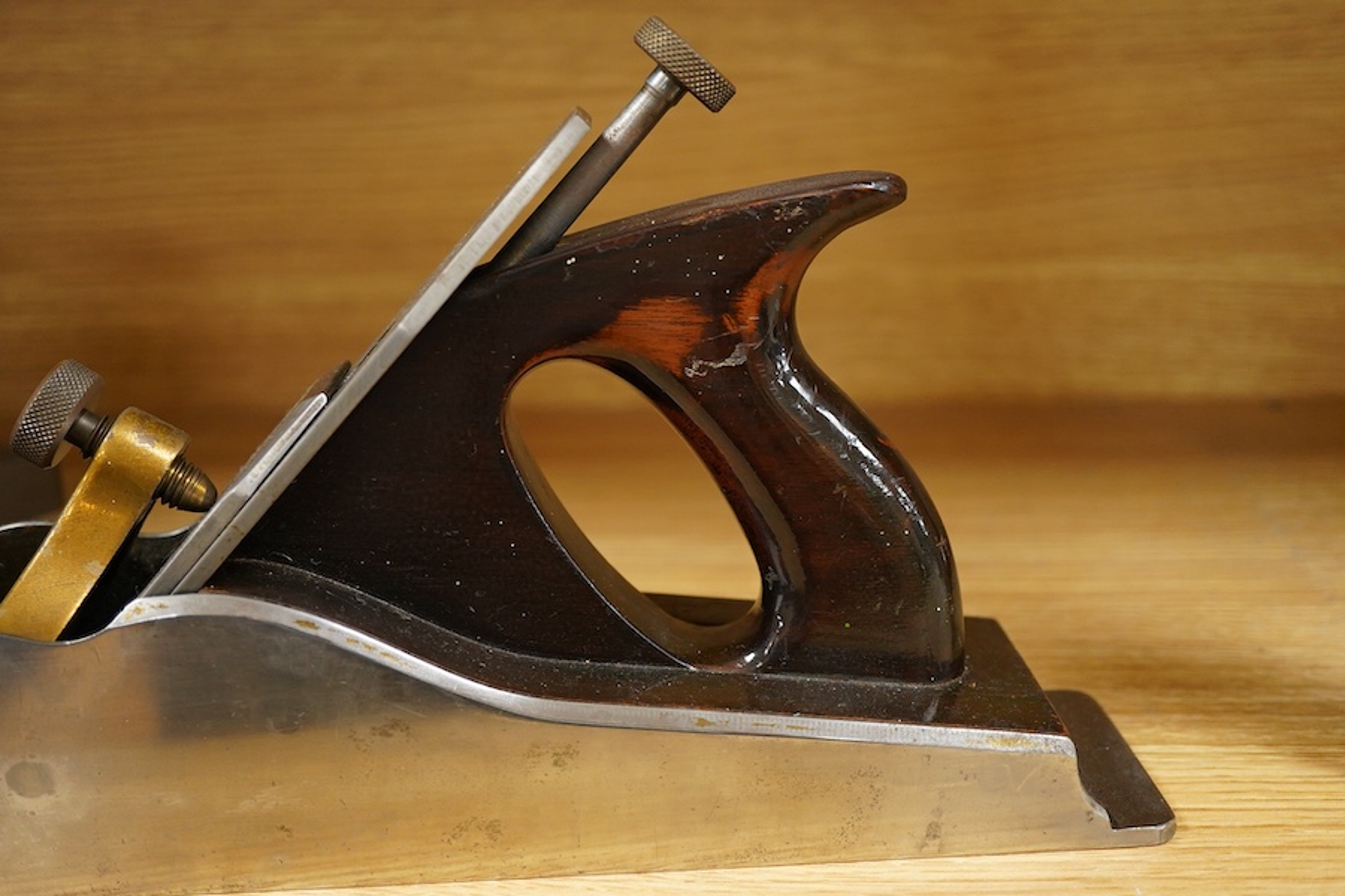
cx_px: 672
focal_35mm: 45
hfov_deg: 43.6
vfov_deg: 29.9
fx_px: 1681
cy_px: 448
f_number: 3.5
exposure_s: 1/125
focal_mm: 30
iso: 1250
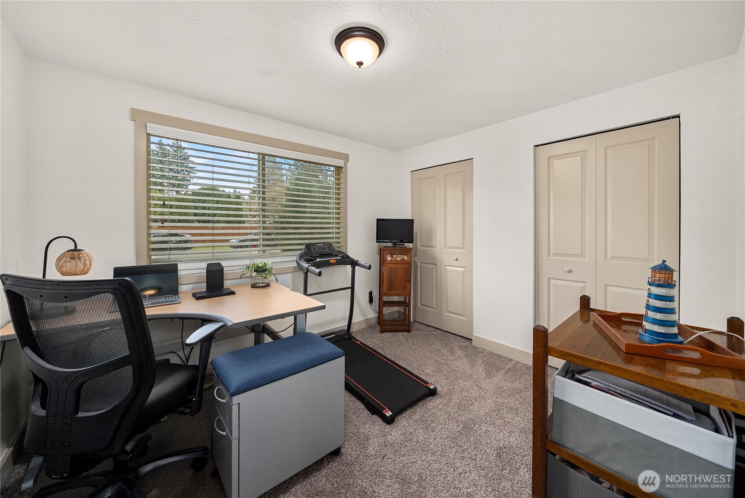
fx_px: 248
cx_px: 372
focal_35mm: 12
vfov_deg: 90.1
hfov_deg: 112.6
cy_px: 249
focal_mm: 12
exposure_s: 1/25
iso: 1000
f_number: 7.1
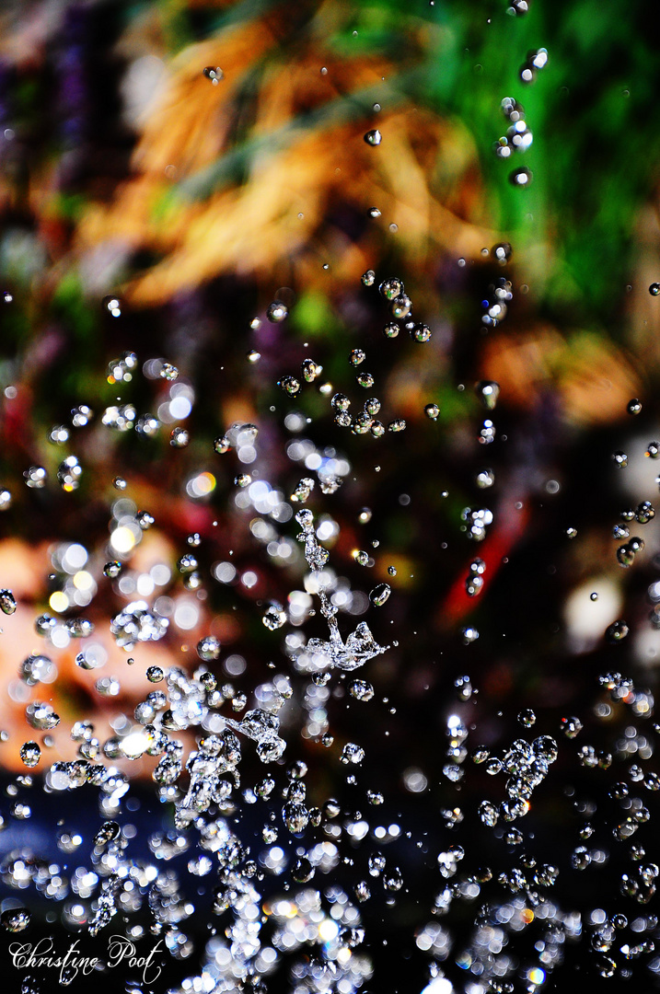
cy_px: 497
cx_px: 330
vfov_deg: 13.1
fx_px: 4343
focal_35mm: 158
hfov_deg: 8.7
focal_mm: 105
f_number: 5.6
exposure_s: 1/10
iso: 400
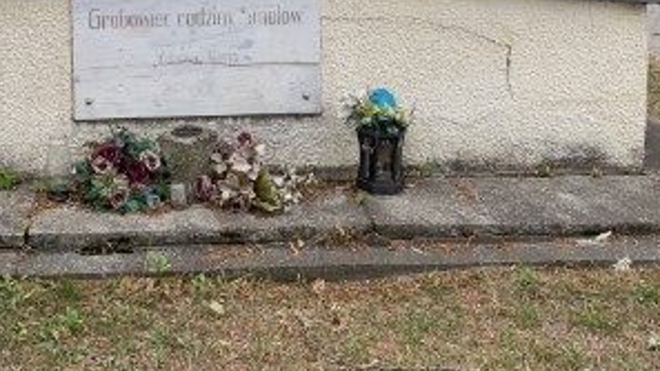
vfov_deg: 18.8
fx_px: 1067
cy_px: -62
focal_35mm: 61
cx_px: 204
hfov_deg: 34.0
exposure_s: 1/483
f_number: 1.8
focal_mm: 4.25
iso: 25
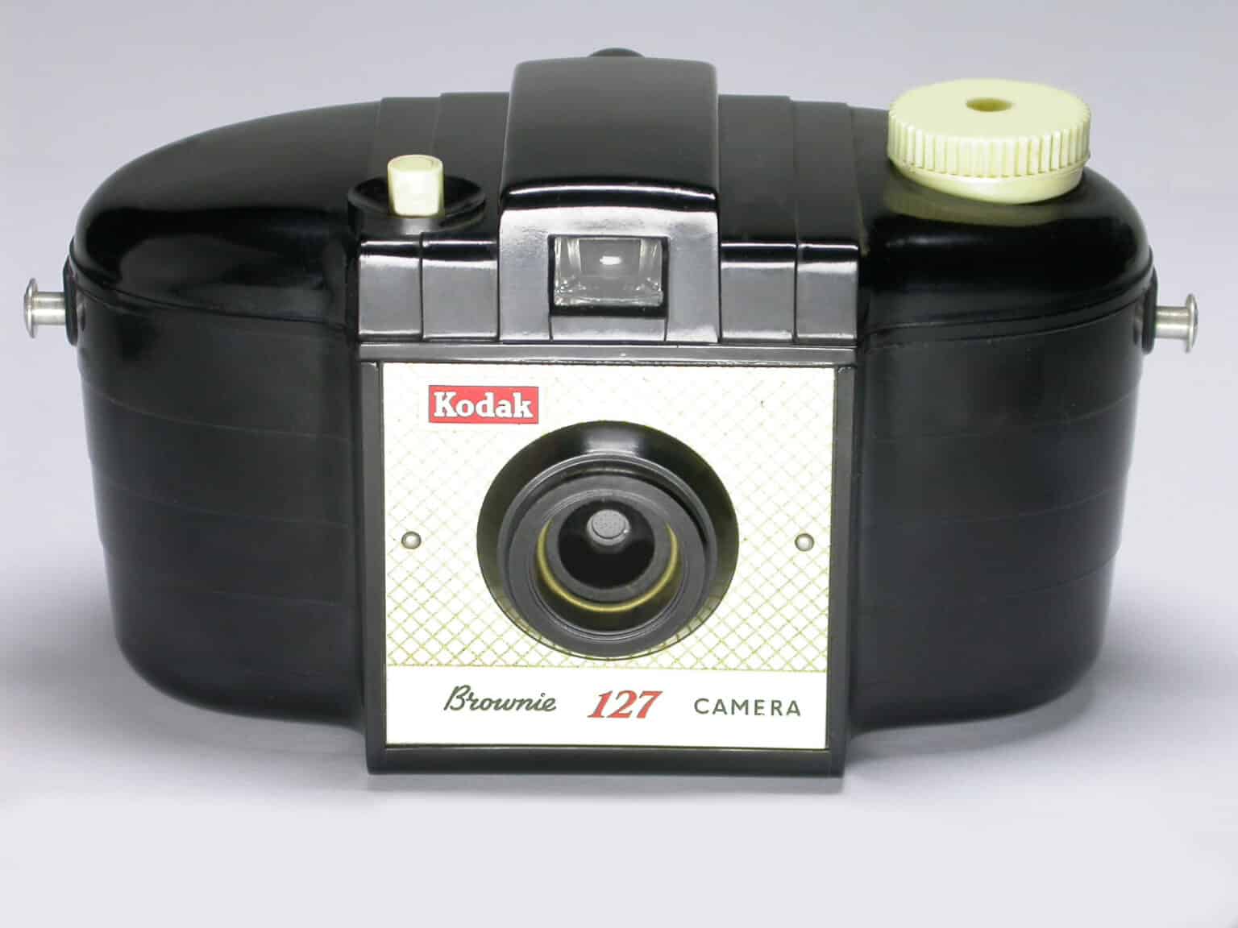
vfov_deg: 10.2
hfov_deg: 13.6
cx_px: 619
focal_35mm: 145
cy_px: 464
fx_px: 5186
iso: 100
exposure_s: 1/45.5
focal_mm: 30
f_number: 4.9
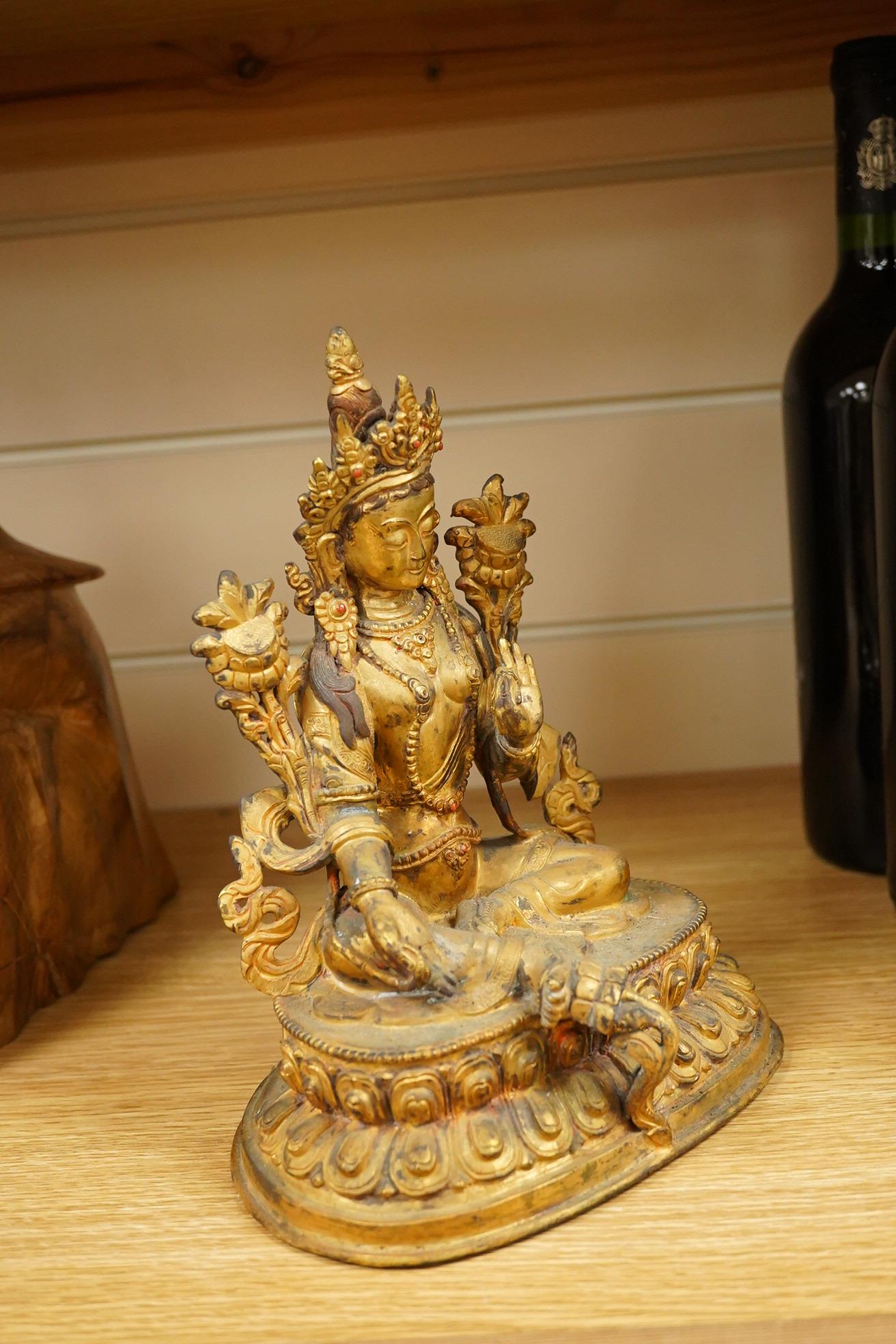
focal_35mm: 45
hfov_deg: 29.9
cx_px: 448
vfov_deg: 43.6
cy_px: 672
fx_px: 1680
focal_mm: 30
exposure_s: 1/160
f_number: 4.5
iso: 2500
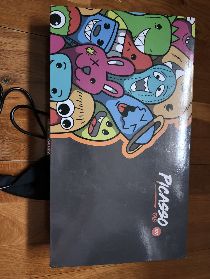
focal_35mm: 23
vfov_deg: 73.9
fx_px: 186
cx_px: 105
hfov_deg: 58.9
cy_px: 140
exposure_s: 1/24
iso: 640
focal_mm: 5.54
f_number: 1.8
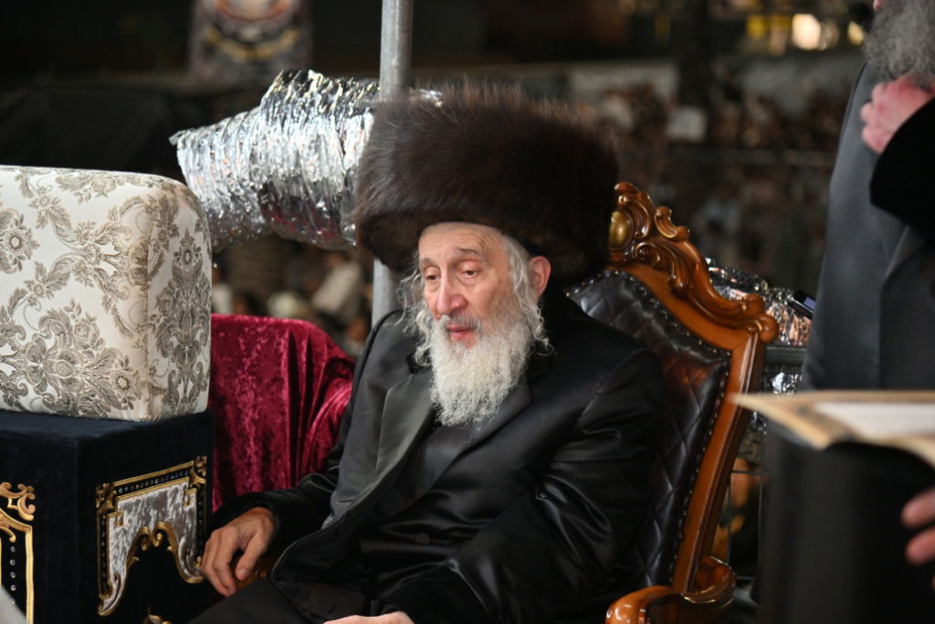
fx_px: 3117
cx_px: 468
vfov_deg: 11.4
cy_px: 312
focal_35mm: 120
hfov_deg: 17.1
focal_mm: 120
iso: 800
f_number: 4
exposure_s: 1/200
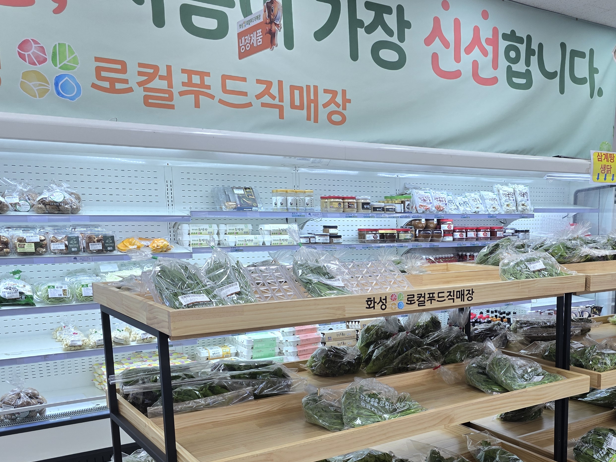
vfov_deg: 38.1
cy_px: 320
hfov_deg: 48.4
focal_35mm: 37
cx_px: 452
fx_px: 658
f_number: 1.7
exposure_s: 1/120
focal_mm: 6.3
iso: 80
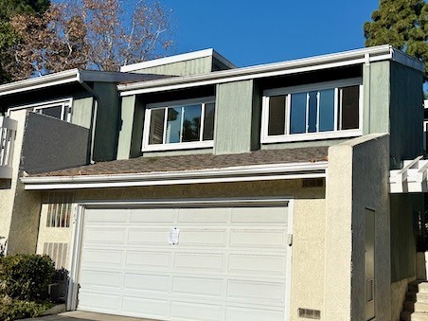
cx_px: 301
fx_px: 420
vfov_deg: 41.8
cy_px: 169
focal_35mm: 34
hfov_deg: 52.4
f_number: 1.78
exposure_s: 1/14286
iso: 80
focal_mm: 6.76
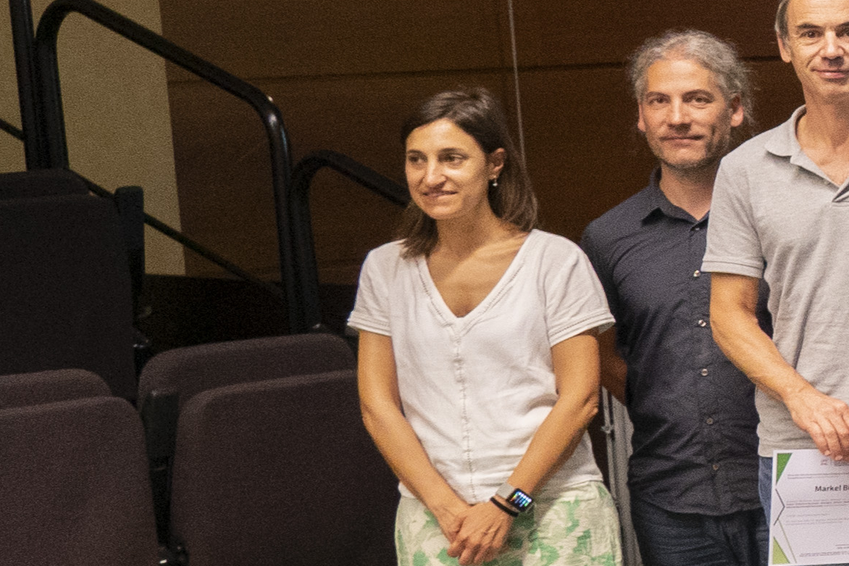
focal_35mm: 128
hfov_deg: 12.3
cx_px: 2107
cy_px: 320
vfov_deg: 10.7
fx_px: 3018
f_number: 5
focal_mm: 25
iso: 3200
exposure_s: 1/60
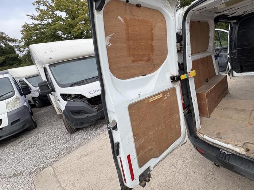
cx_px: 163
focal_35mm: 18
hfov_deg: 85.6
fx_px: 132
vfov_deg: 70.9
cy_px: 76
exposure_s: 1/147
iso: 50
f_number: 2.2
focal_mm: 2.22
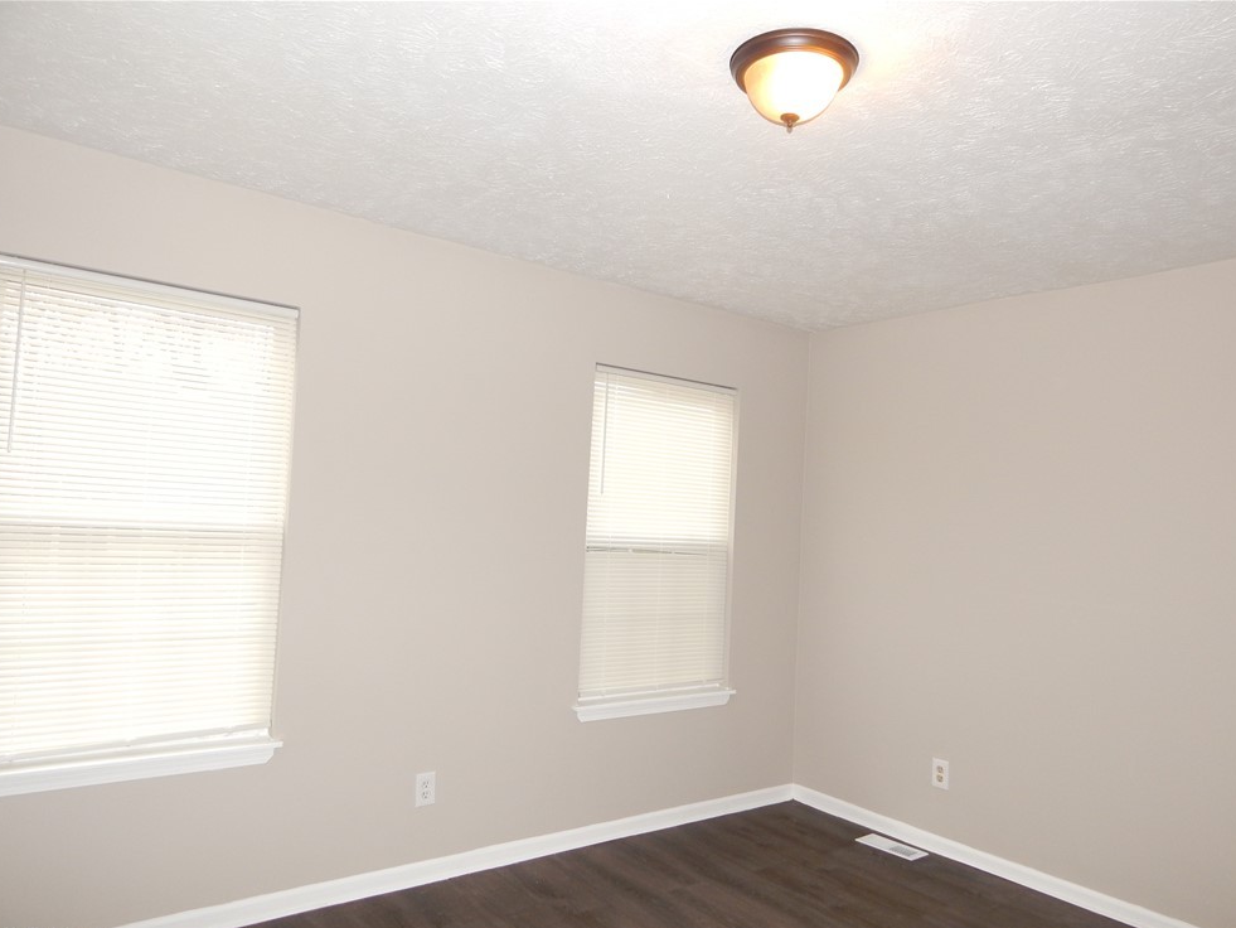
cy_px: 483
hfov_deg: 71.6
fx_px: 857
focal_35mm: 24
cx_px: 626
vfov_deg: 56.8
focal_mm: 4
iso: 200
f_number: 3
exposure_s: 1/30
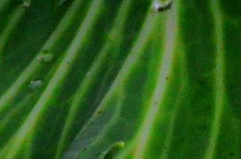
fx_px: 2913
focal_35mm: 436
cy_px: -224
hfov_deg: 4.7
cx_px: -102
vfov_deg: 3.1
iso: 6400
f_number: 18
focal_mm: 50
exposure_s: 1/800
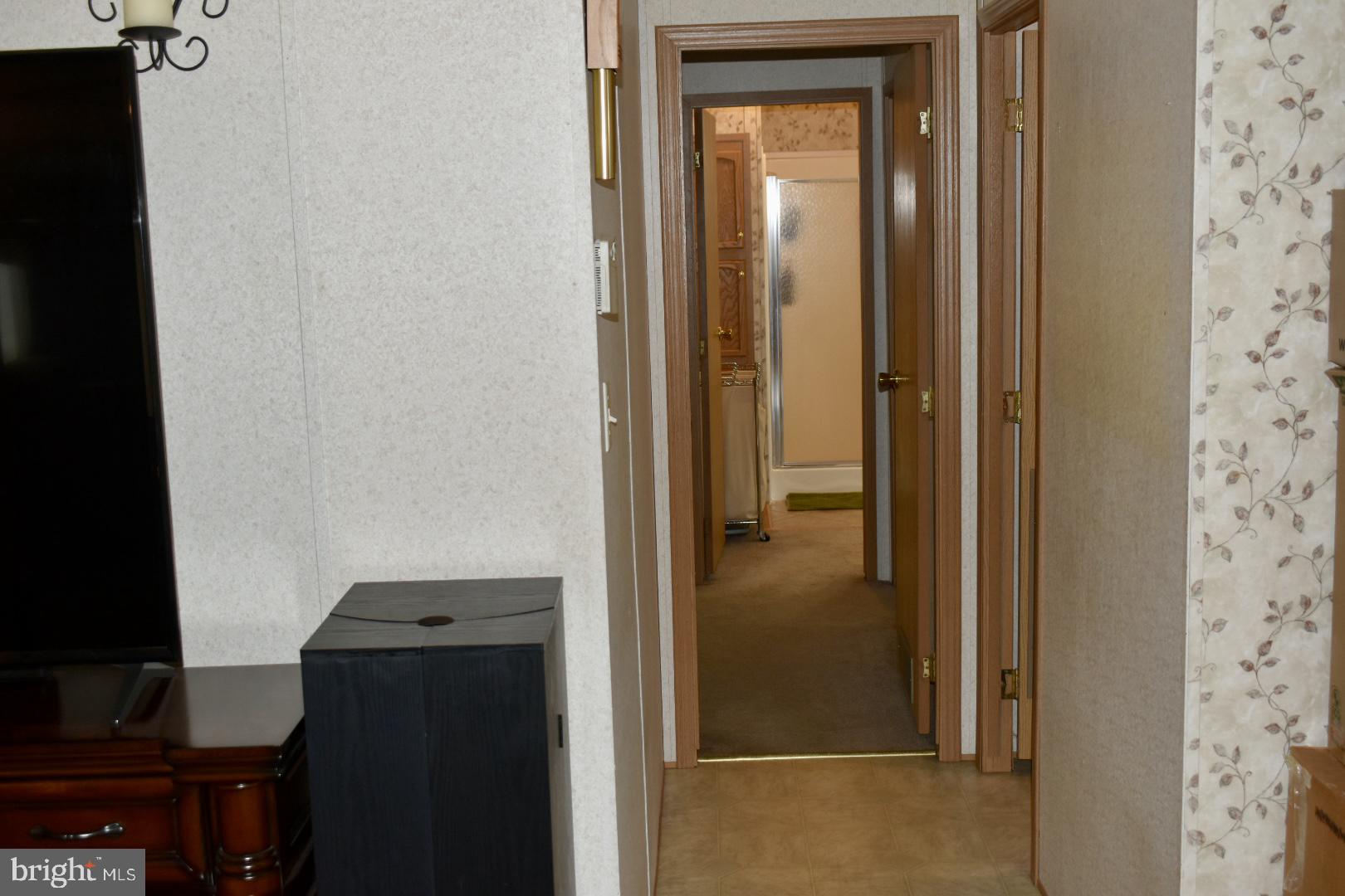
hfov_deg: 46.4
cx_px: 672
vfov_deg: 31.9
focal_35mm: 42
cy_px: 448
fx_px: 1569
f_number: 5.6
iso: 450
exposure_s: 1/30
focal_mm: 28
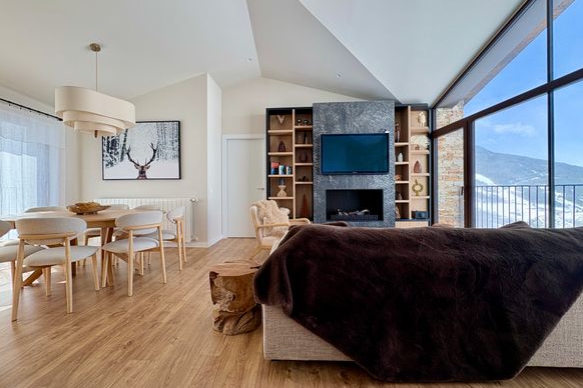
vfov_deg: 77.3
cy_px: 192
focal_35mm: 15
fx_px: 243
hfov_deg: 100.4
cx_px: 283
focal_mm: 2.22
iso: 40
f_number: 2.2
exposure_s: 1/99
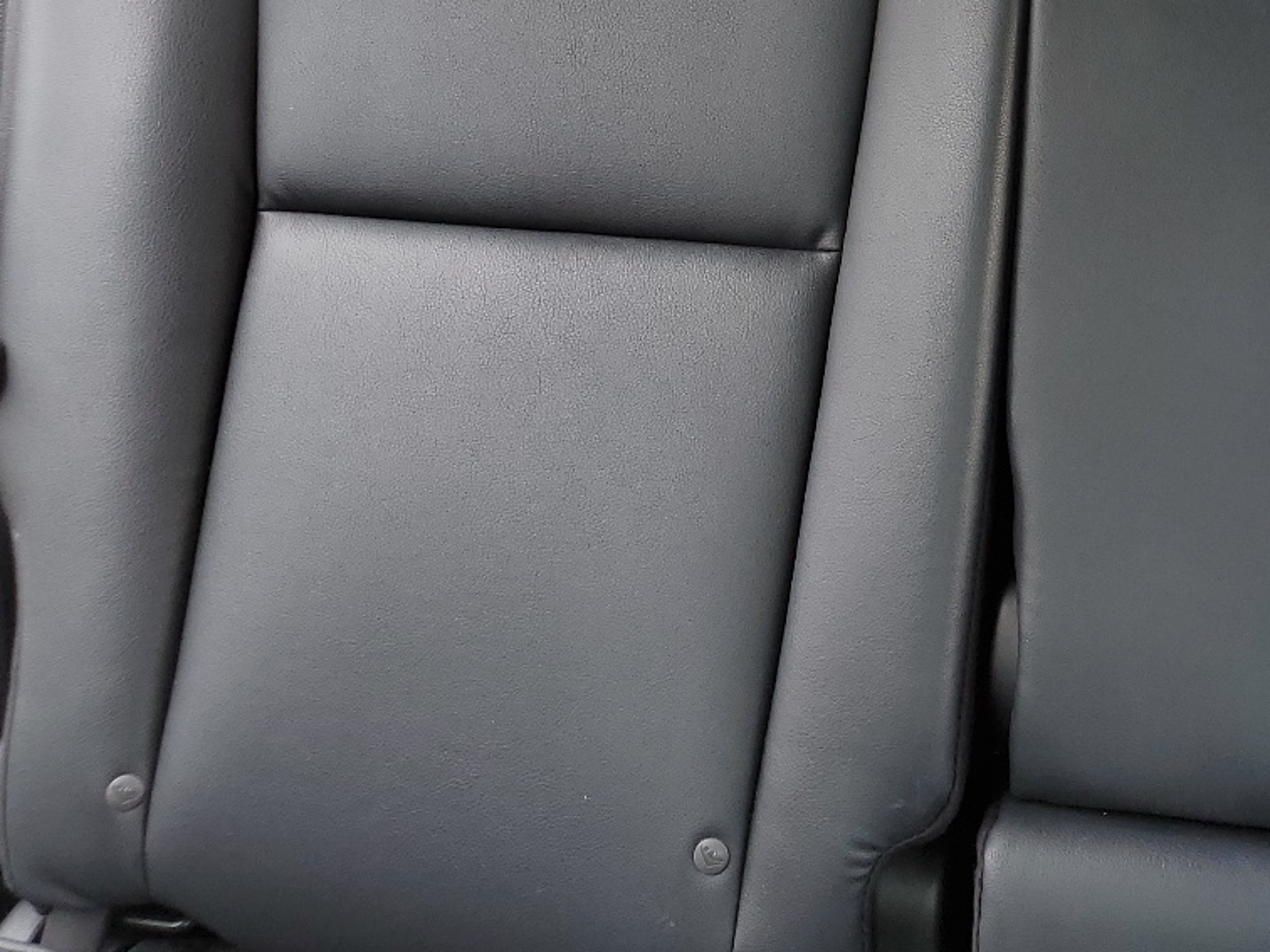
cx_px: 1233
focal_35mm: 55
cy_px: 81
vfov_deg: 25.7
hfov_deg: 32.5
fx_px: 2018
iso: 50
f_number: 1.5
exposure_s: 1/263
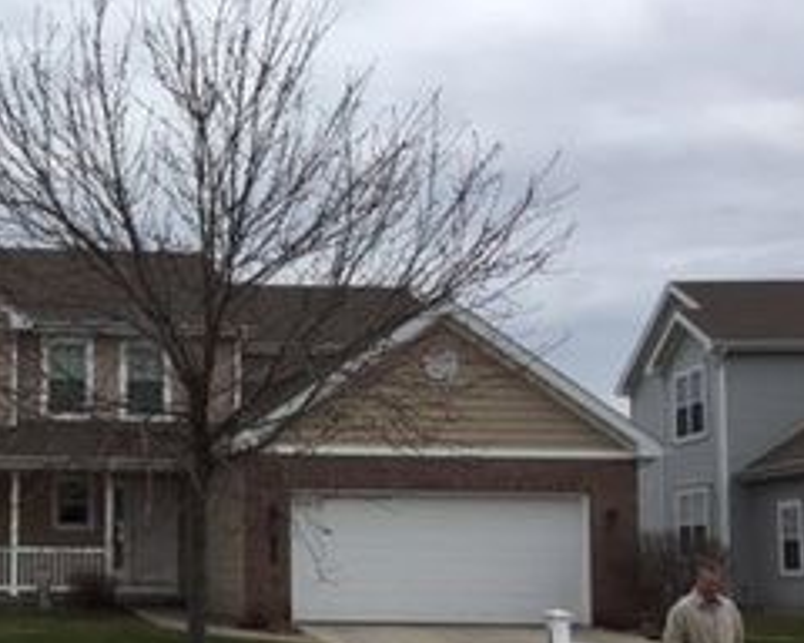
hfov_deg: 30.0
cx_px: 23
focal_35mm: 59
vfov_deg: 25.6
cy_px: 457
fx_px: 1404
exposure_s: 1/1980
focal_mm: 4.15
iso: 32
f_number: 2.2
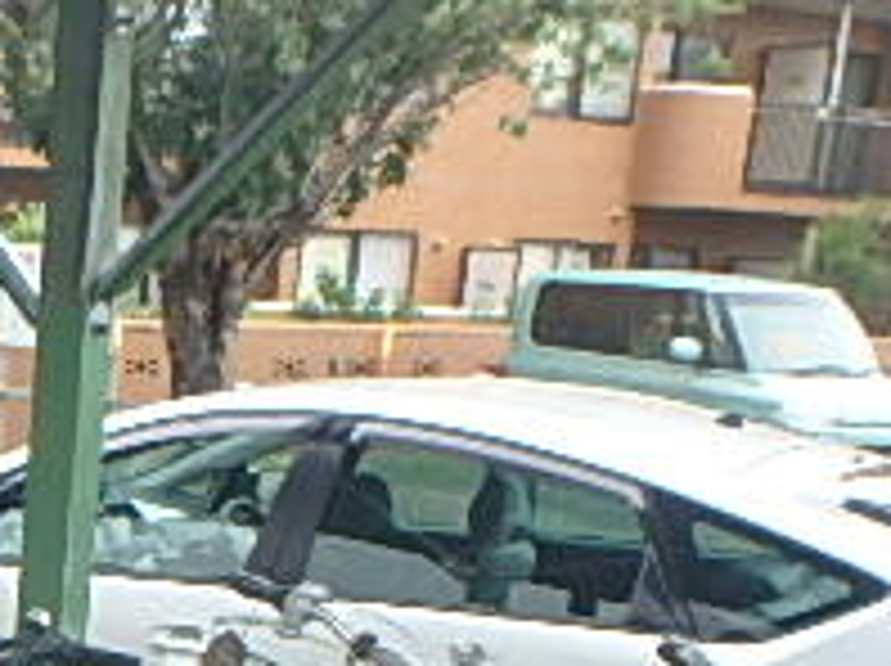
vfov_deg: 20.7
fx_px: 1748
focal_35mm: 68
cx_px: -261
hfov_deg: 24.9
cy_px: 706
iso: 125
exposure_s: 1/125
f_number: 3.5
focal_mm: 3.7
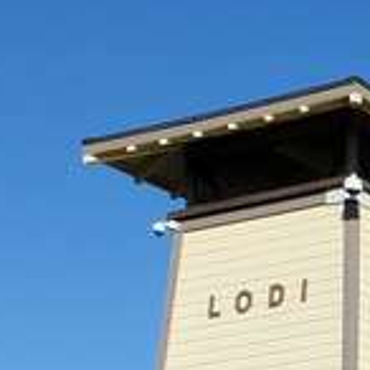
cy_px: 654
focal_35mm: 126
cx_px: 958
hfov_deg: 11.1
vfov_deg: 12.7
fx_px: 1524
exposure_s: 1/2204
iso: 50
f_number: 2.4
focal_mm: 4.3
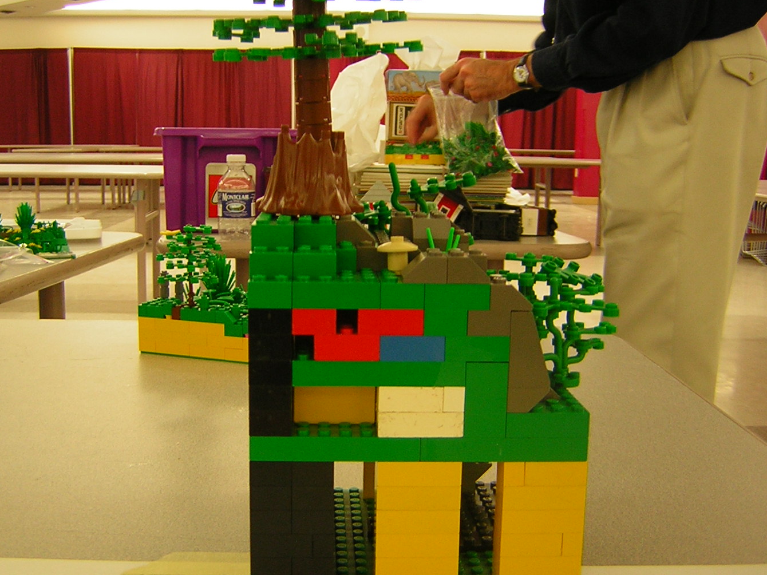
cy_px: 287
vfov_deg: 33.6
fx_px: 953
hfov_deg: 43.8
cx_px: 371
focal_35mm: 43
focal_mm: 4.7
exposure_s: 1/5.6
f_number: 2.6
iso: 54
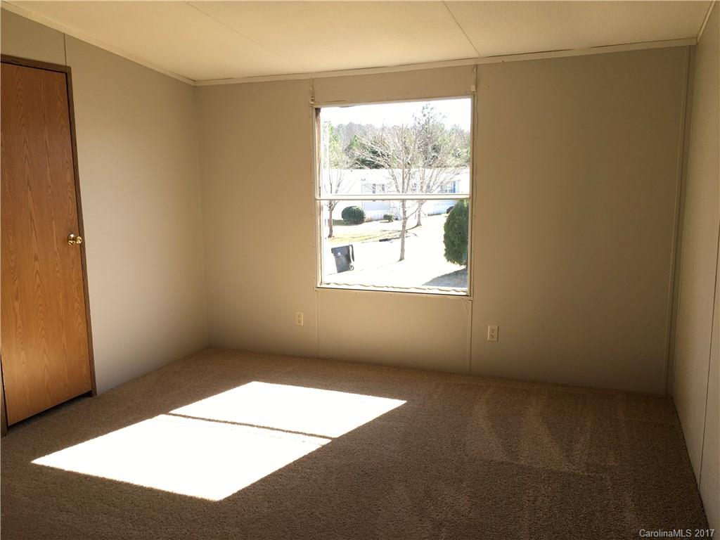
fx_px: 603
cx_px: 360
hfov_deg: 61.7
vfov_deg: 48.2
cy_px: 270
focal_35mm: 29
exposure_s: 1/126
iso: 25
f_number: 2.2
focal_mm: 4.15
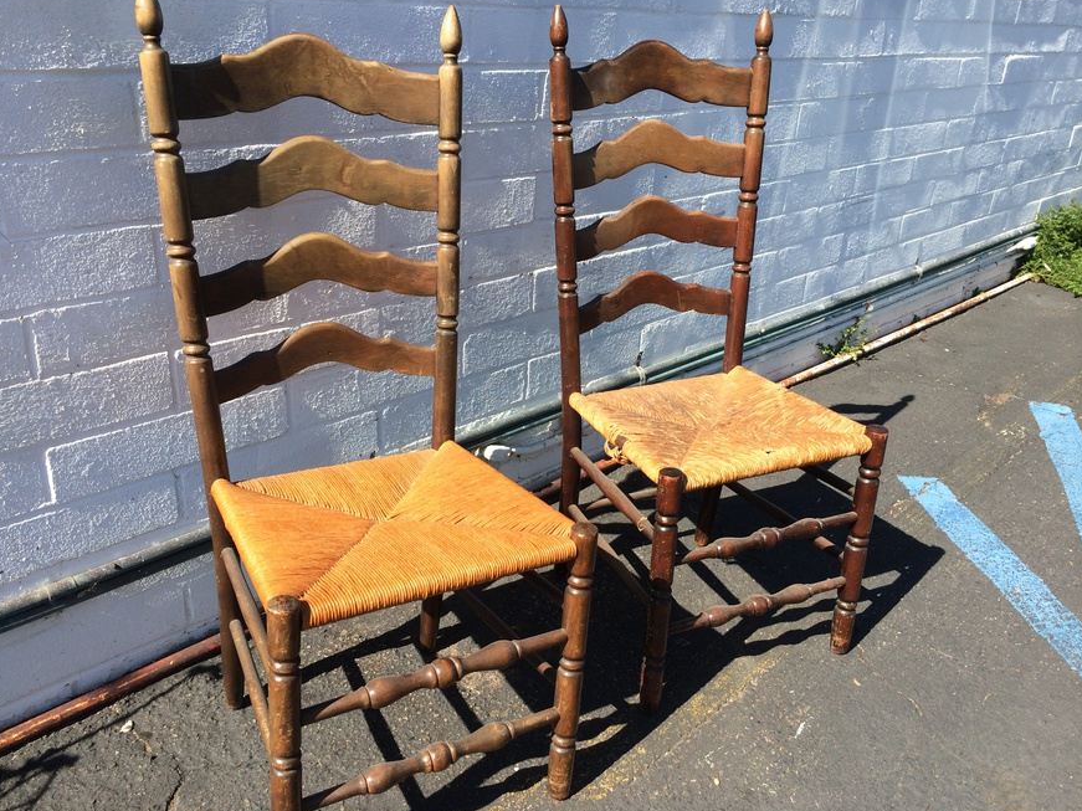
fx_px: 969
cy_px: 404
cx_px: 530
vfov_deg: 45.4
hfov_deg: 58.4
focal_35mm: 31
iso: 40
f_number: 2.2
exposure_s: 1/1208
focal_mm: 4.12
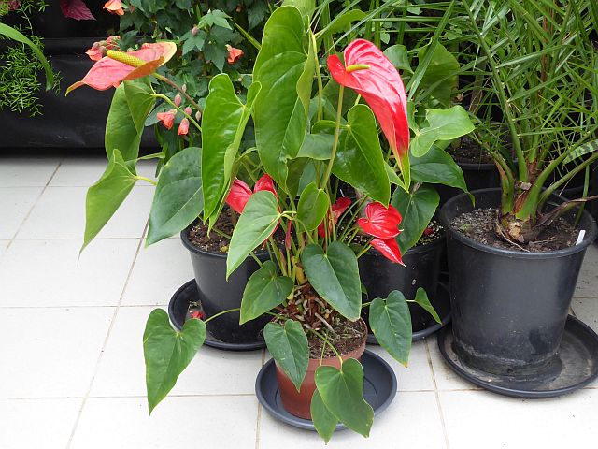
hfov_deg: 36.2
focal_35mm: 53
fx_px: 916
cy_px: 224
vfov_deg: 27.5
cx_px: 299
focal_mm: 9
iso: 320
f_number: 4.1
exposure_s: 1/60
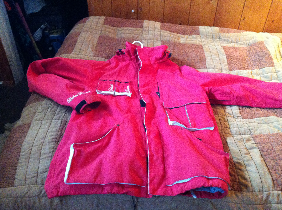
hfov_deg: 52.7
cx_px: 141
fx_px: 285
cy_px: 105
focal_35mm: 35
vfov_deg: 40.6
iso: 640
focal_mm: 3.85
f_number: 2.8
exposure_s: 1/15
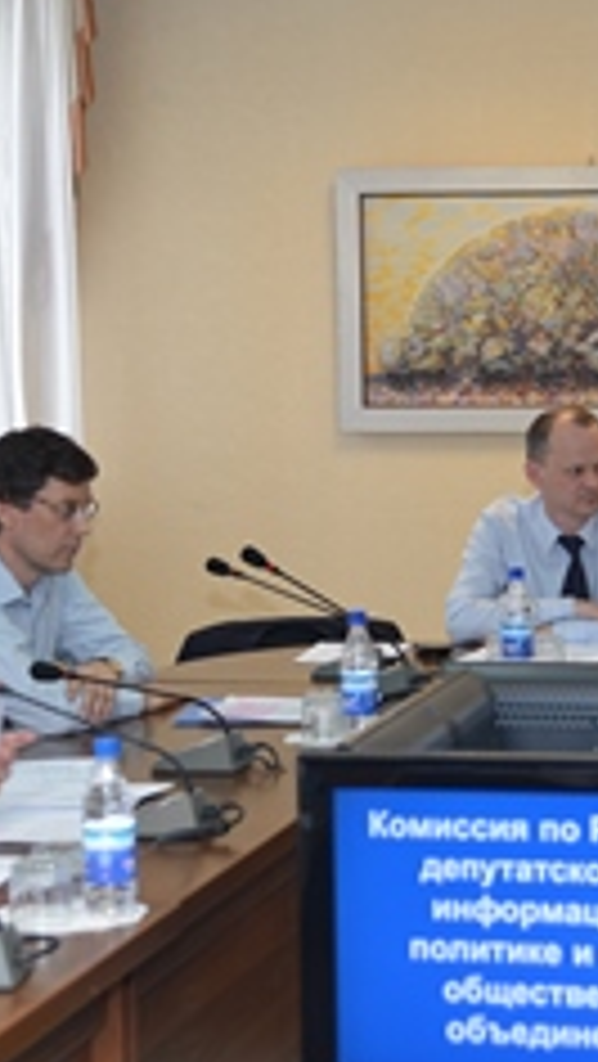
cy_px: 482
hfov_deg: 12.5
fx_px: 2730
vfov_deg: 22.0
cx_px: 454
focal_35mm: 97
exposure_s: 1/60
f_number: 4
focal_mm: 52
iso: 360
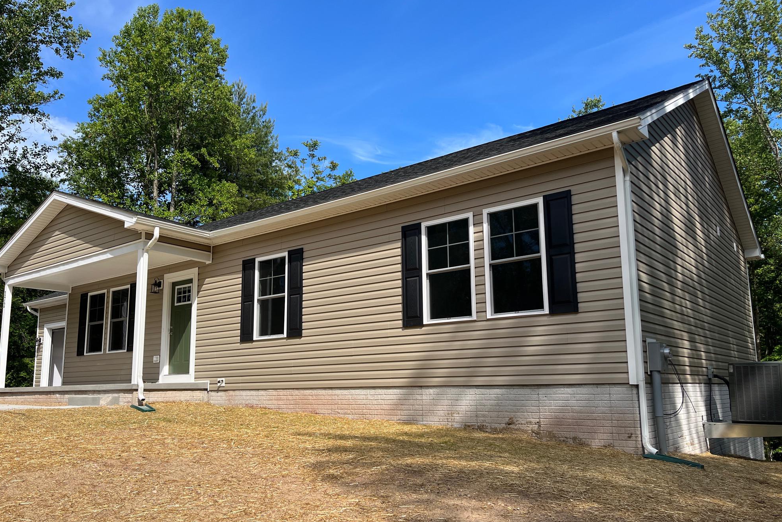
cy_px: 290
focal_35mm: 28
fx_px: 608
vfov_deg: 46.3
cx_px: 381
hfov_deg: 65.5
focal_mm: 5.1
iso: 50
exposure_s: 1/2410
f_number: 1.6
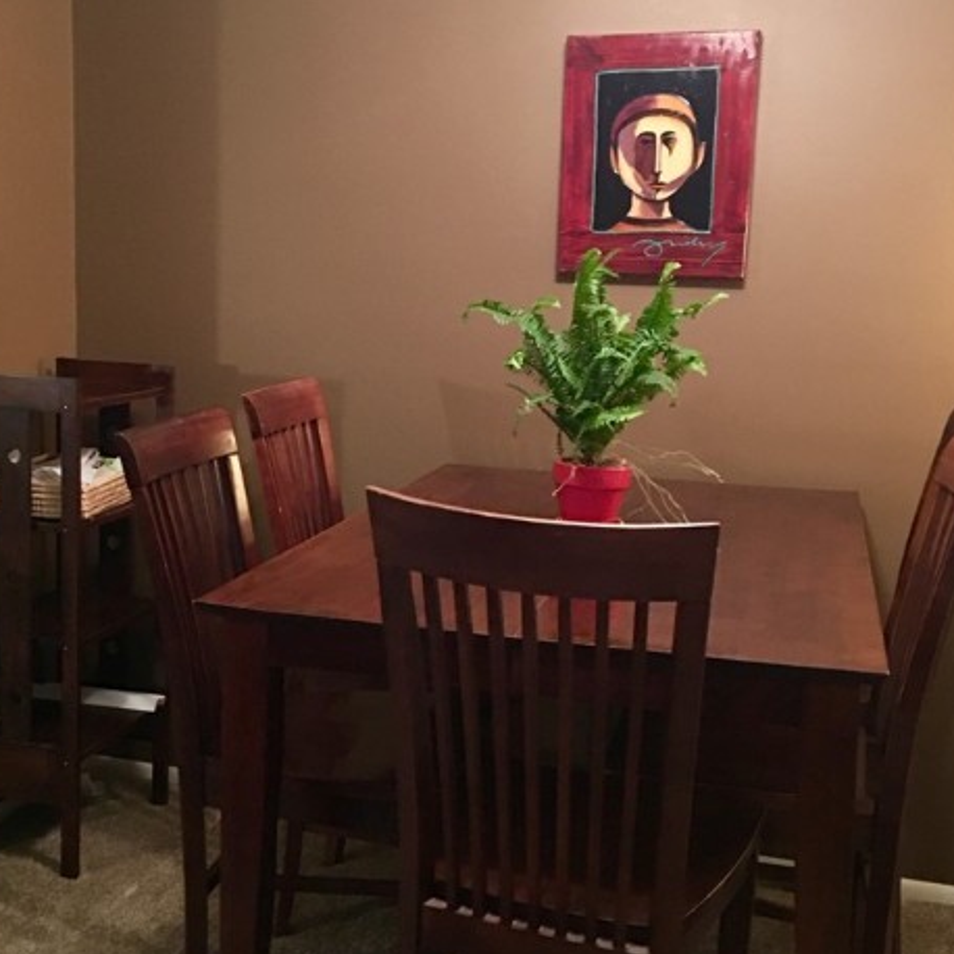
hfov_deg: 39.1
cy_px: 483
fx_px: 1341
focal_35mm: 43
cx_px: 402
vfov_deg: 39.2
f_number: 2.2
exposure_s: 1/4
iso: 80
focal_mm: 4.15
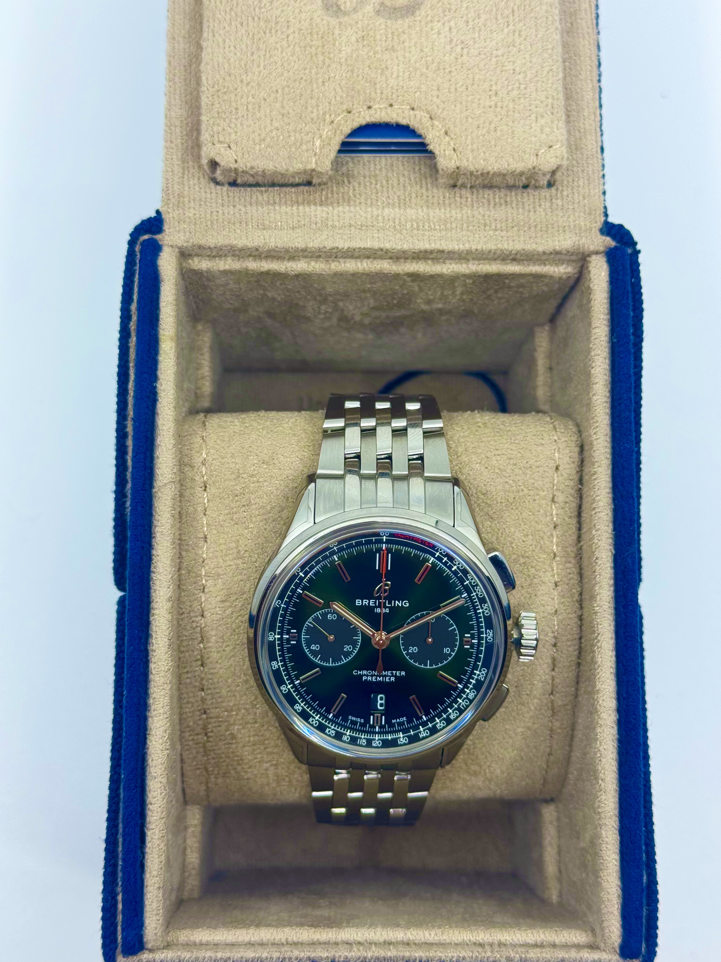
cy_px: 481
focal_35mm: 48
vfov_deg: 39.7
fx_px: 1333
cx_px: 360
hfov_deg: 30.3
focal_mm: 6.76
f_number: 1.78
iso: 64
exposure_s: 1/404
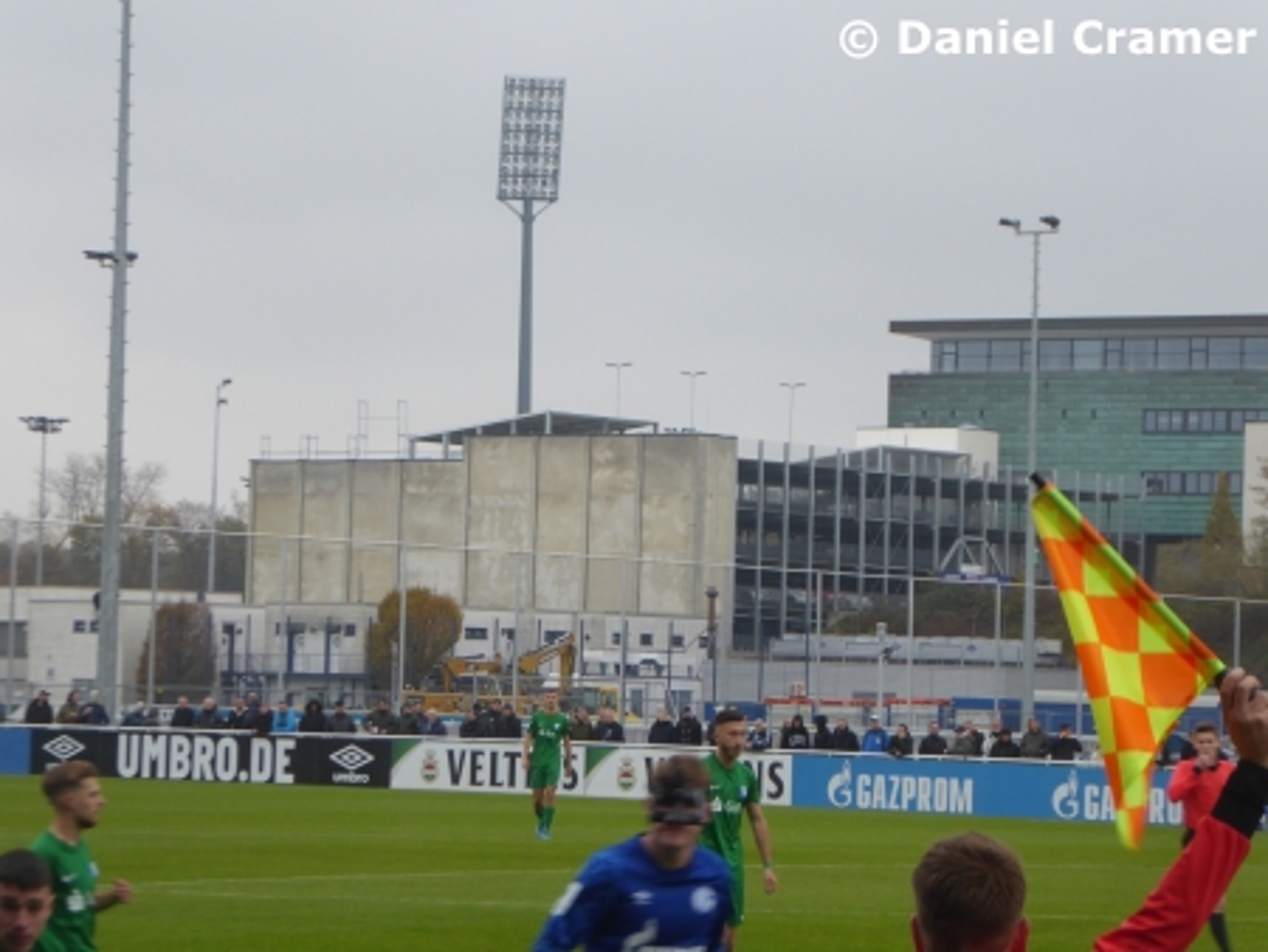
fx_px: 4948
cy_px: 476
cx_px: 634
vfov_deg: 11.0
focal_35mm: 135
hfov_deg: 14.6
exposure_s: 1/60
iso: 160
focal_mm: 24.2
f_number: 5.3
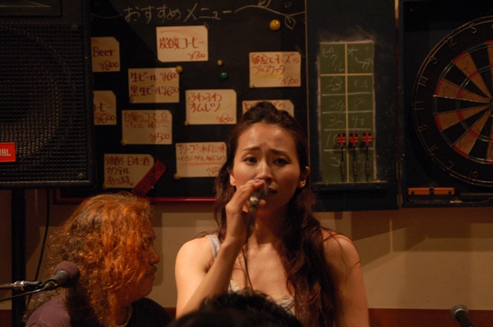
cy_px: 164
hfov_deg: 20.1
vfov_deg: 13.4
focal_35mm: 102
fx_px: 1394
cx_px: 246
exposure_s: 1/15
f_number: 5.3
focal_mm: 68
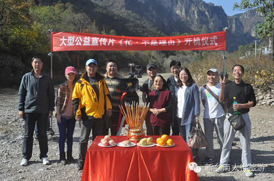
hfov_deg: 53.2
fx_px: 273
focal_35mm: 36
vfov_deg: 36.7
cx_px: 137
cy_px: 90
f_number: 13
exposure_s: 1/640
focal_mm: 24
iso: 1250
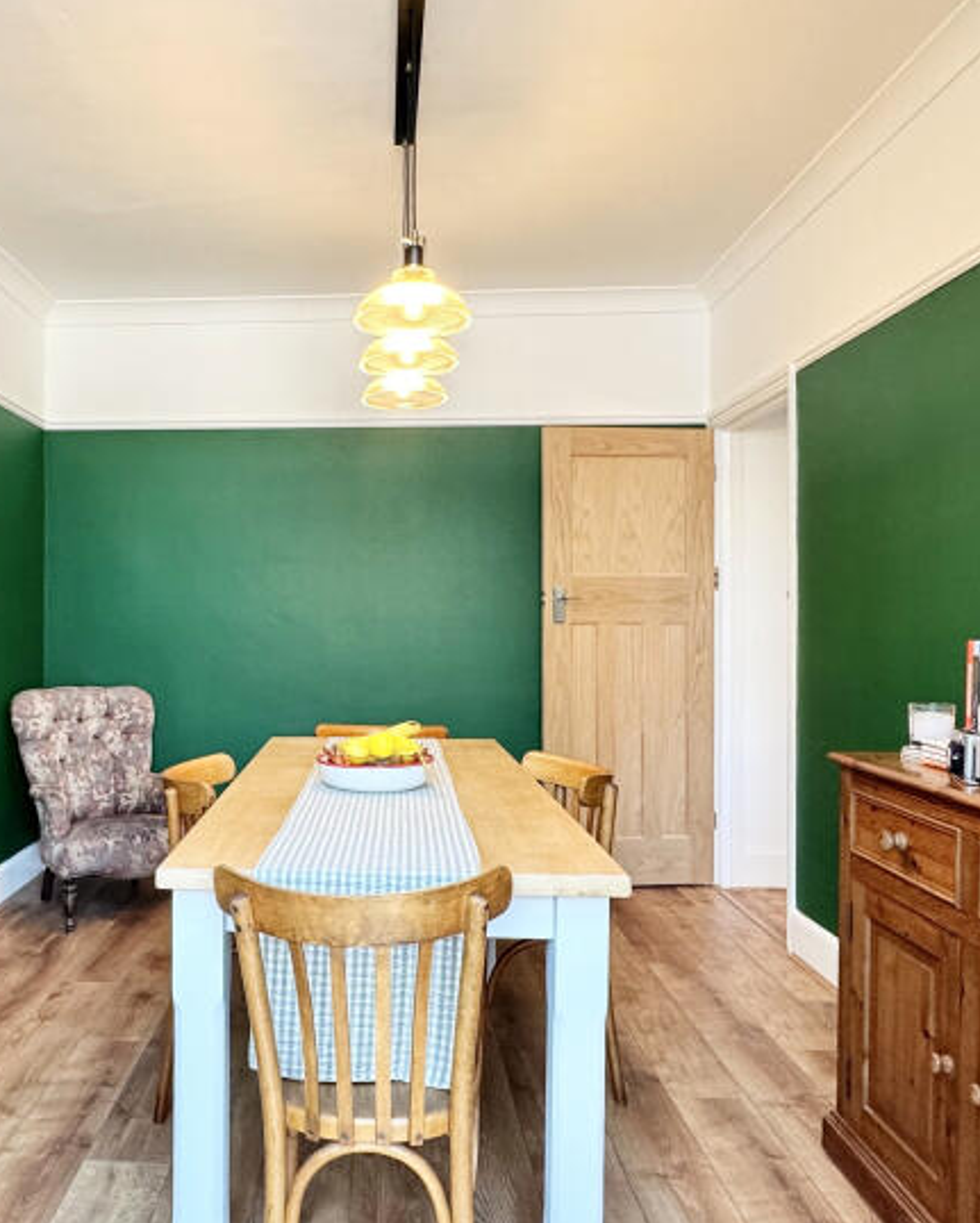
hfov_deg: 53.9
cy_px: 627
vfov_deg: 66.0
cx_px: 332
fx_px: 942
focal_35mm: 26
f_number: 2.2
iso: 250
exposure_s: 1/100
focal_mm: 2.22
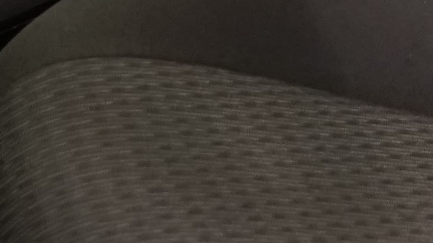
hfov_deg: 8.9
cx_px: 779
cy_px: -306
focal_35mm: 233
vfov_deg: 5.1
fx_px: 2676
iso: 1600
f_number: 5.6
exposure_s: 1/20
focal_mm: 28
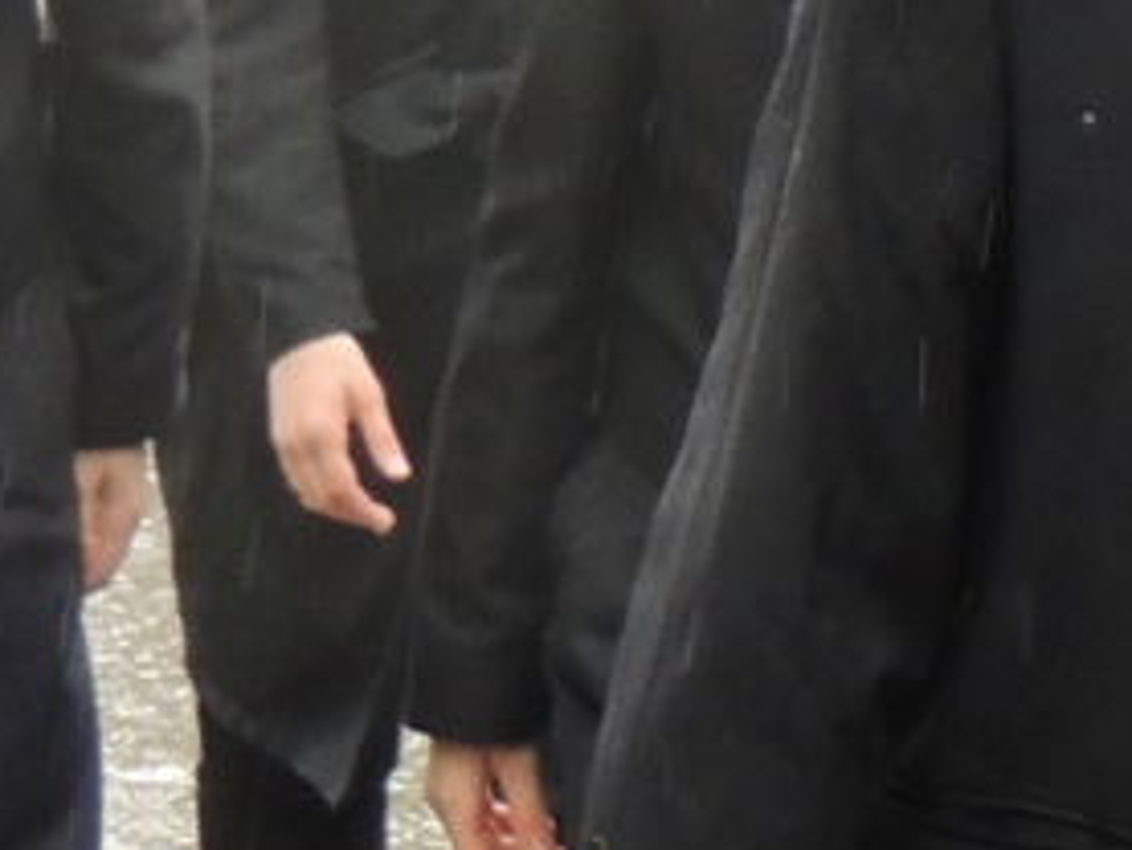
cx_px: 1982
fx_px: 16521
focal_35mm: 505
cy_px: -674
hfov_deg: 3.9
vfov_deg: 2.9
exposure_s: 1/200
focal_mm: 17.8
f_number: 4.1
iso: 400
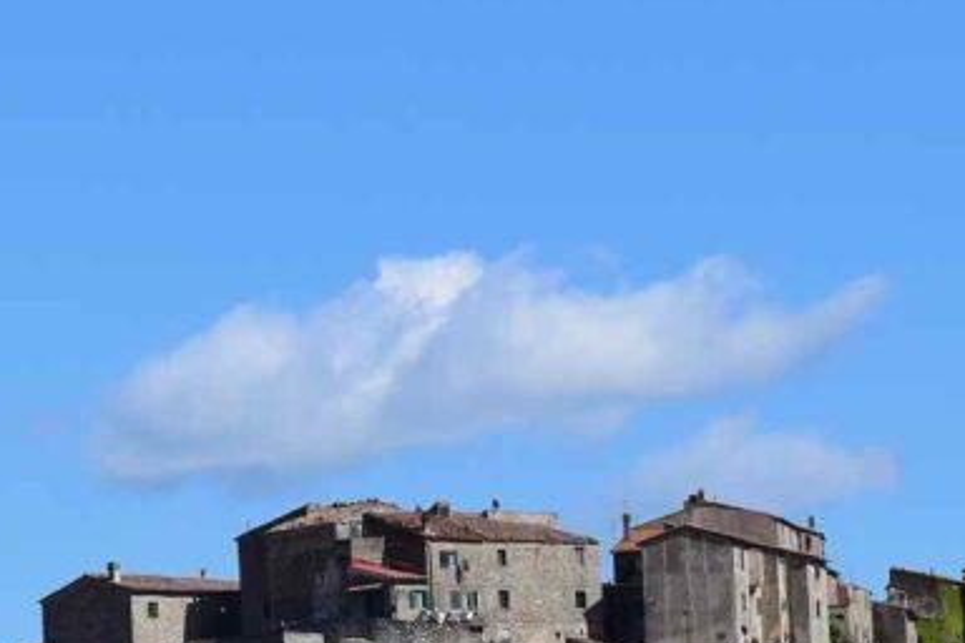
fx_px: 4423
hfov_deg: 12.5
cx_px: 503
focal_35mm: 165
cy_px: 475
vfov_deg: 8.3
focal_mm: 55
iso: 250
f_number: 11
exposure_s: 1/500
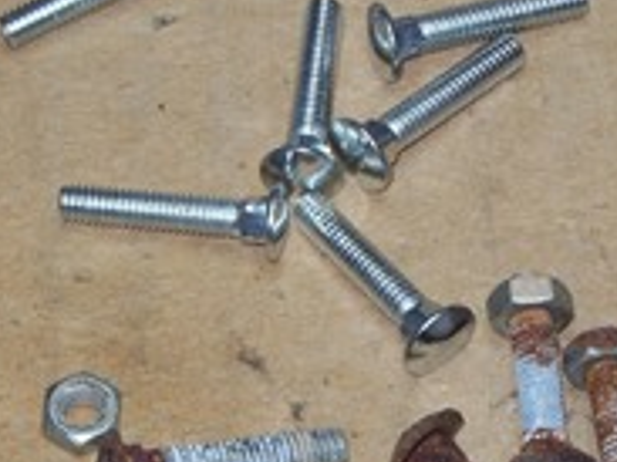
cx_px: 280
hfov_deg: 9.3
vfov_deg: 7.0
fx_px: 3794
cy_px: 266
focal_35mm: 213
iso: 125
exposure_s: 1/60
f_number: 4.6
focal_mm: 15.5
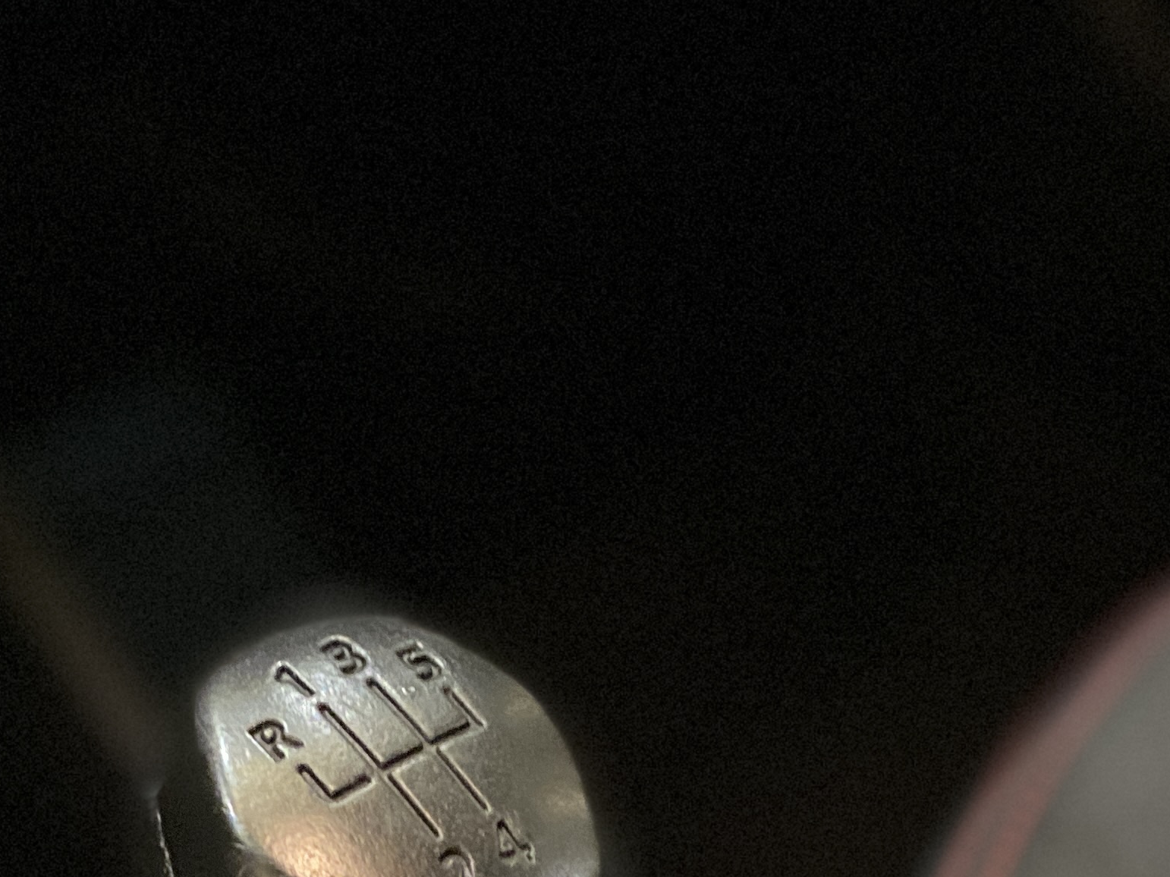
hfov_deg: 28.3
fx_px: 2298
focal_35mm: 68
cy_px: 1143
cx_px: 359
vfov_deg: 19.8
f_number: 1.8
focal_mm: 4.25
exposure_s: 1/15
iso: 2500
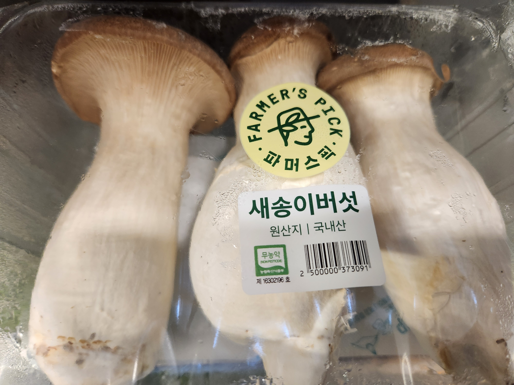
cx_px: 257
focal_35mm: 23
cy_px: 192
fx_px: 342
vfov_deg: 58.9
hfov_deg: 73.9
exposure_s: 1/120
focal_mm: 5.4
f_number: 1.8
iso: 320
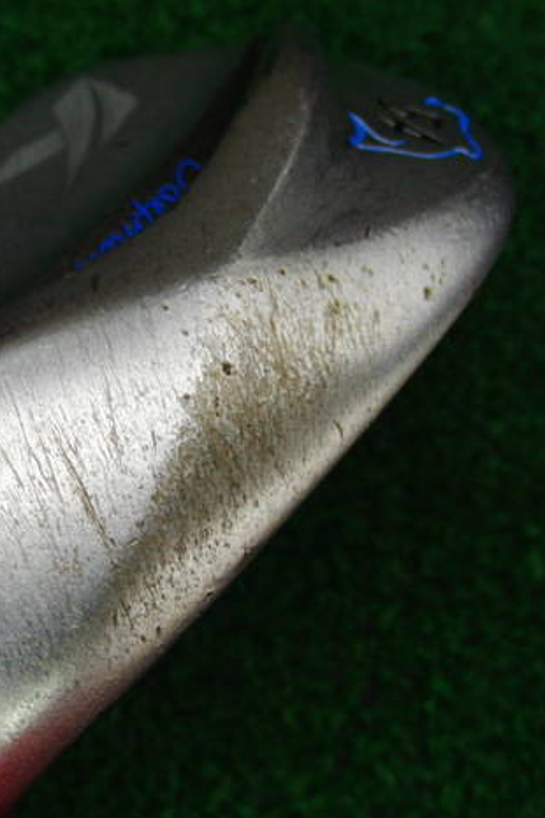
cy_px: 419
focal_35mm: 53
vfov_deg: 37.5
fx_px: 1203
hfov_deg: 25.4
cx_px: 202
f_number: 3.6
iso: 200
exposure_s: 1/80
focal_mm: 6.42
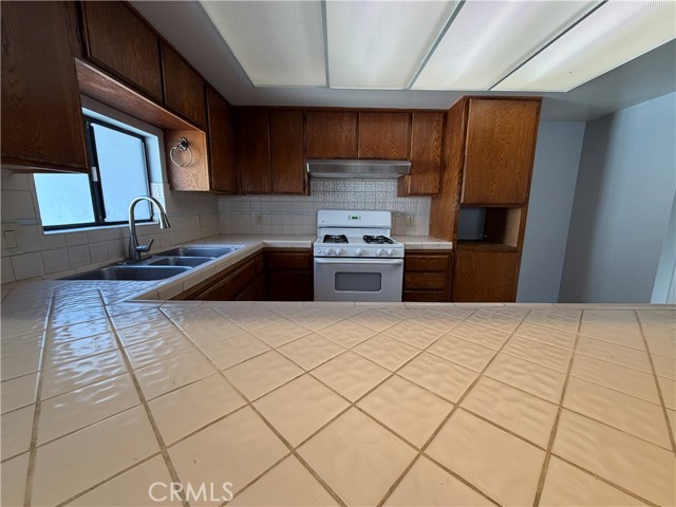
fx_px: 273
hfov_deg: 102.1
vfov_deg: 85.7
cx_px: 338
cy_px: 254
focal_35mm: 14
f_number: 2.2
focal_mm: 2.22
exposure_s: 1/120
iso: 200
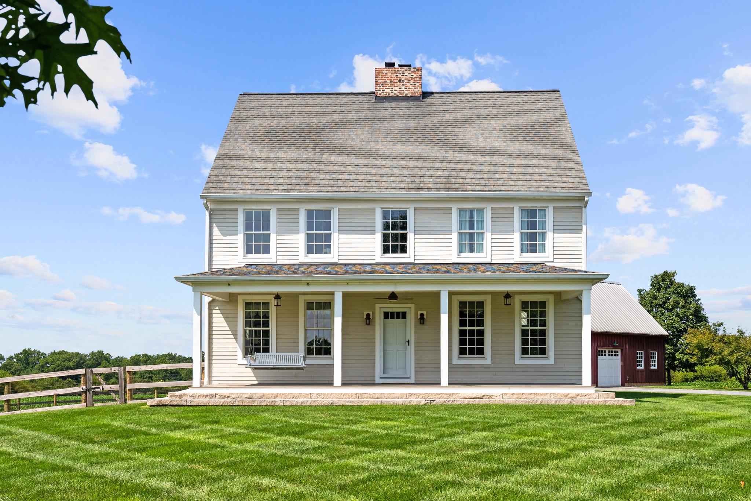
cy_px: 250
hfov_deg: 54.4
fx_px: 730
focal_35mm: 35
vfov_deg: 37.9
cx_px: 376
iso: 200
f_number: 8
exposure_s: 1/500
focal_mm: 35
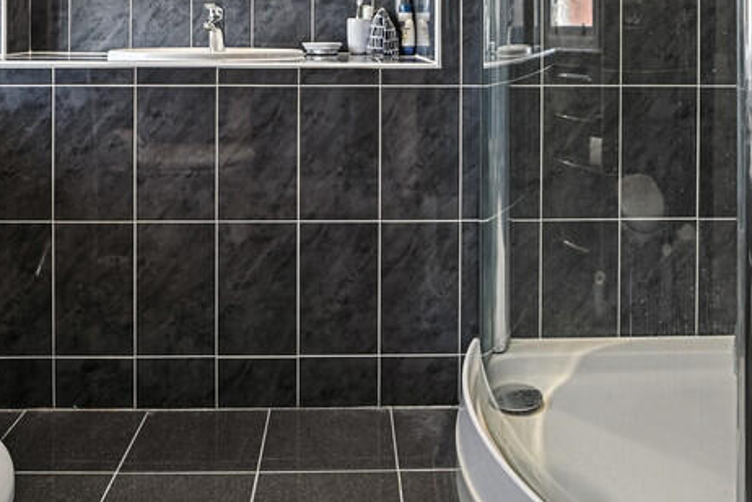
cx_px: 358
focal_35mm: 31
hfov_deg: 60.3
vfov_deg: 39.0
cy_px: 42
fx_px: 648
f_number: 8
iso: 400
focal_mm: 14
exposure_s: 1/2
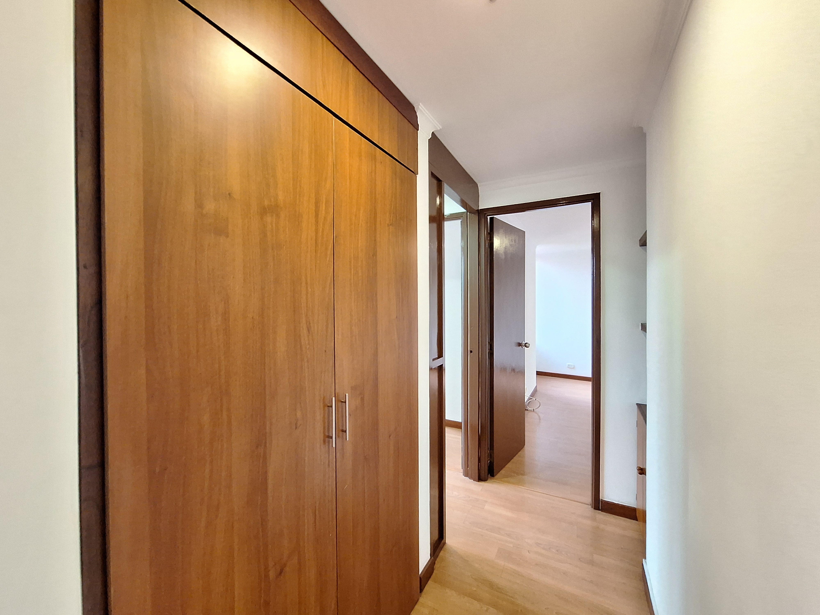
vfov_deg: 89.9
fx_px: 308
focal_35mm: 13
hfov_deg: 106.2
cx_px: 410
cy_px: 308
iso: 320
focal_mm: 1.74
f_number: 2.2
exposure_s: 1/24
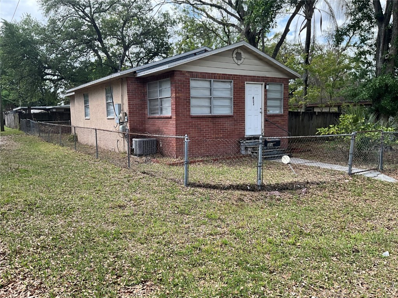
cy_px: 149
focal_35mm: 29
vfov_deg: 48.2
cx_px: 199
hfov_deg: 61.7
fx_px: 333
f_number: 1.8
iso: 25
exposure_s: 1/446
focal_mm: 3
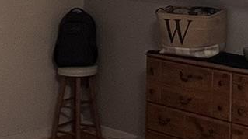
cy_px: -31
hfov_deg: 22.7
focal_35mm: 91
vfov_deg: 12.9
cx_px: 232
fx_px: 598
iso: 160
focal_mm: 1.57
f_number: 1.8
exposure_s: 1/120
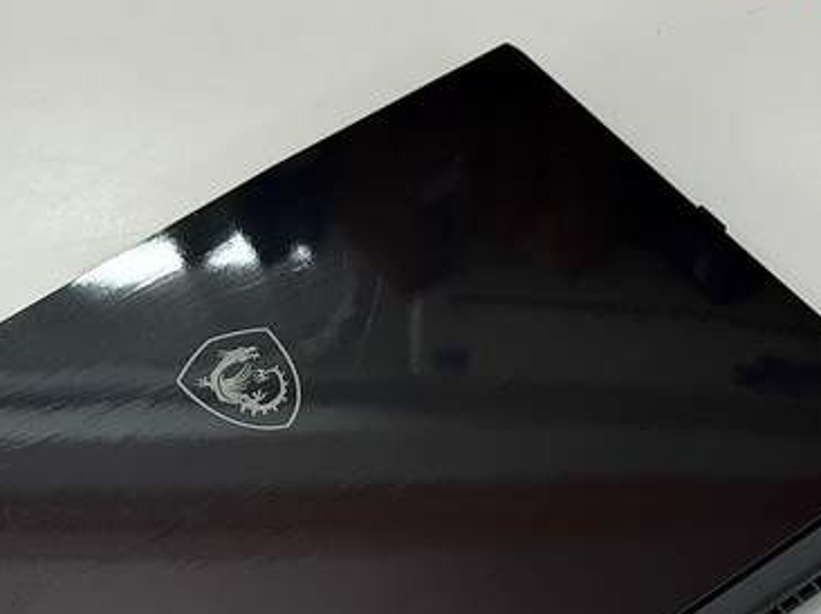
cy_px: 547
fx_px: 2489
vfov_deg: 14.0
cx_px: 280
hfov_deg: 18.7
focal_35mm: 105
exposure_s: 1/100
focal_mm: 6.76
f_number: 1.78
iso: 50
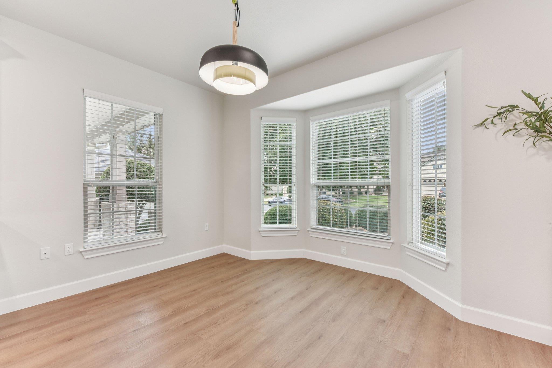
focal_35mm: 14
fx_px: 215
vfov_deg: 81.2
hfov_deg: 104.2
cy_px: 184
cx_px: 276
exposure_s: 1/25
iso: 400
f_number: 8
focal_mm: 14
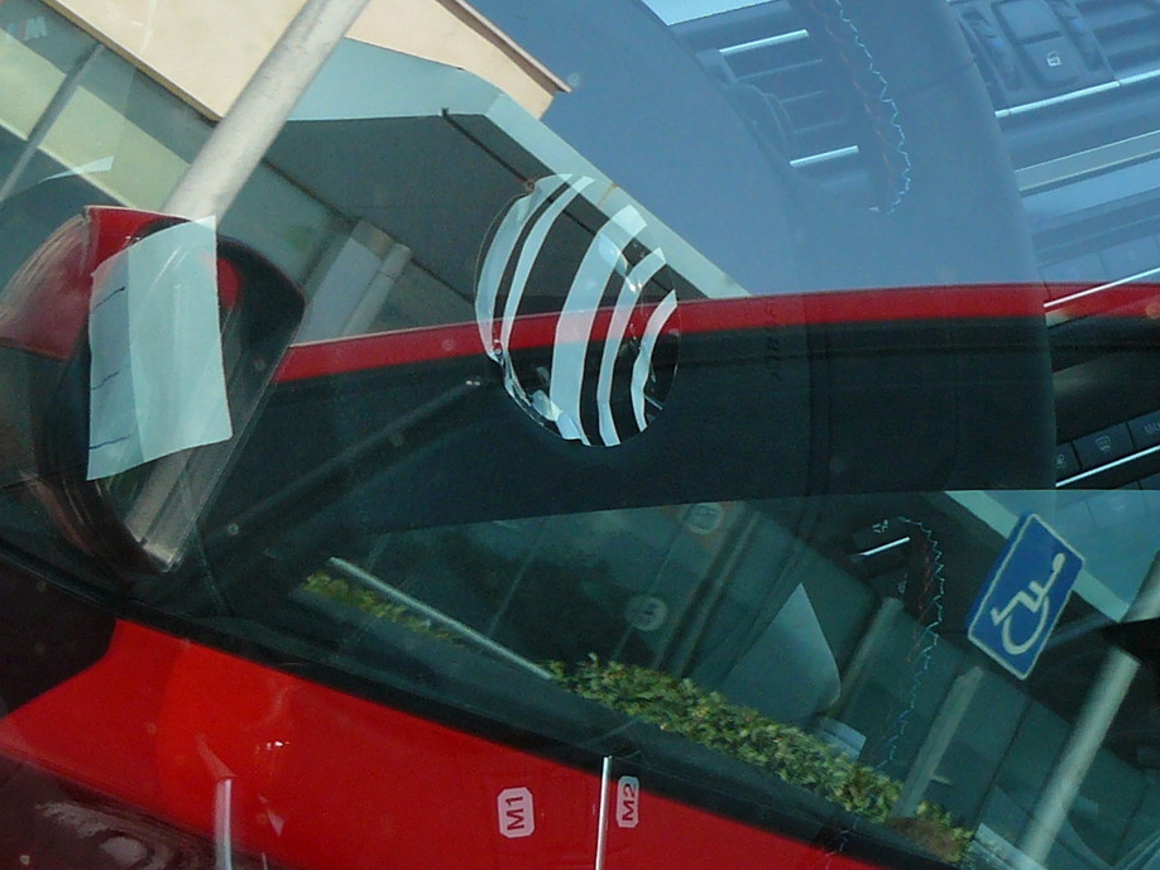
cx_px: 574
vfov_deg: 15.1
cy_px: 304
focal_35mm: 98
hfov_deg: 20.0
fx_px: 3285
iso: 100
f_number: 4
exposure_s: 1/100
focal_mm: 6
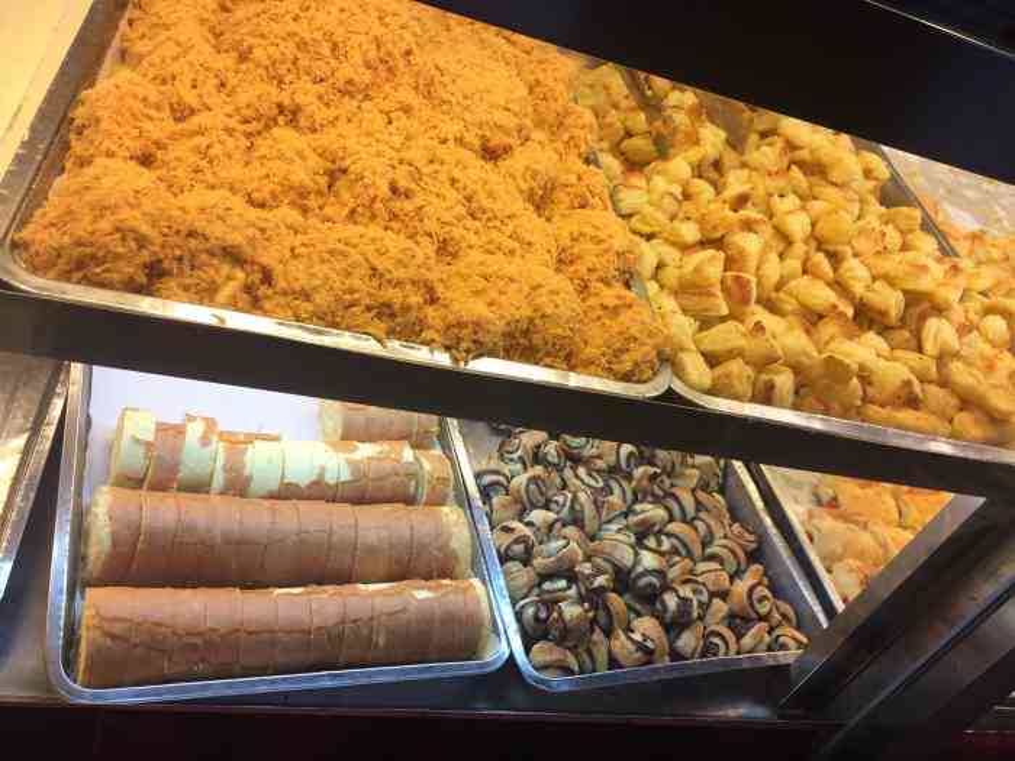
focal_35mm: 29
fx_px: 850
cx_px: 508
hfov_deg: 61.7
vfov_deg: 48.2
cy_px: 380
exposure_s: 1/50
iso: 40
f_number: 2.2
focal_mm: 4.15
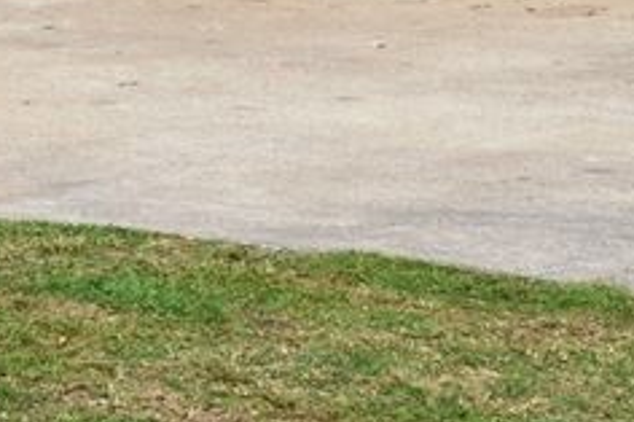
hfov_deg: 8.8
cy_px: -712
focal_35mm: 229
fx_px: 4030
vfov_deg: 5.7
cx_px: -212
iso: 100
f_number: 8
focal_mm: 24
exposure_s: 1/200
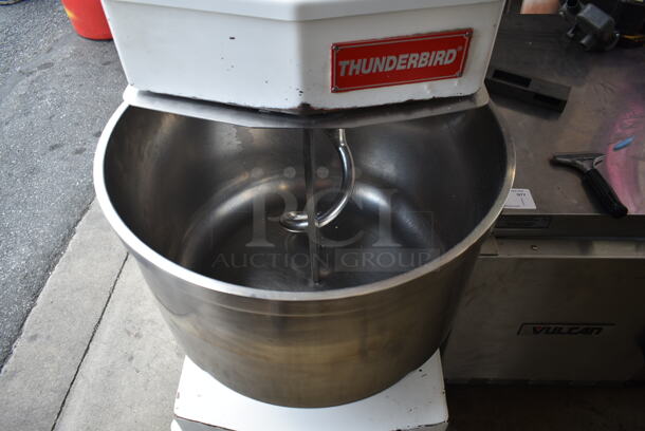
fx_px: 484
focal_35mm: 27
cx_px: 322
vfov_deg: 48.0
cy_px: 216
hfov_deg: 67.3
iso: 100
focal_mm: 18
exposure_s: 1/80
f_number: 4.5
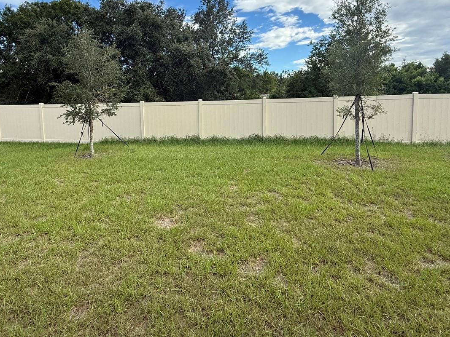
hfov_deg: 78.8
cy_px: 116
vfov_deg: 62.1
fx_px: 273
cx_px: 203
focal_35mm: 21
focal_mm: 2.22
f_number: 2.2
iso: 64
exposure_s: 1/888
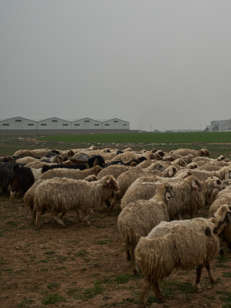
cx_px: 214
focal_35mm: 51
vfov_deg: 37.5
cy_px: 154
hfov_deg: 27.4
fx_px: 454
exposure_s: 1/500
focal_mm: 35
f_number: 7.1
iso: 800
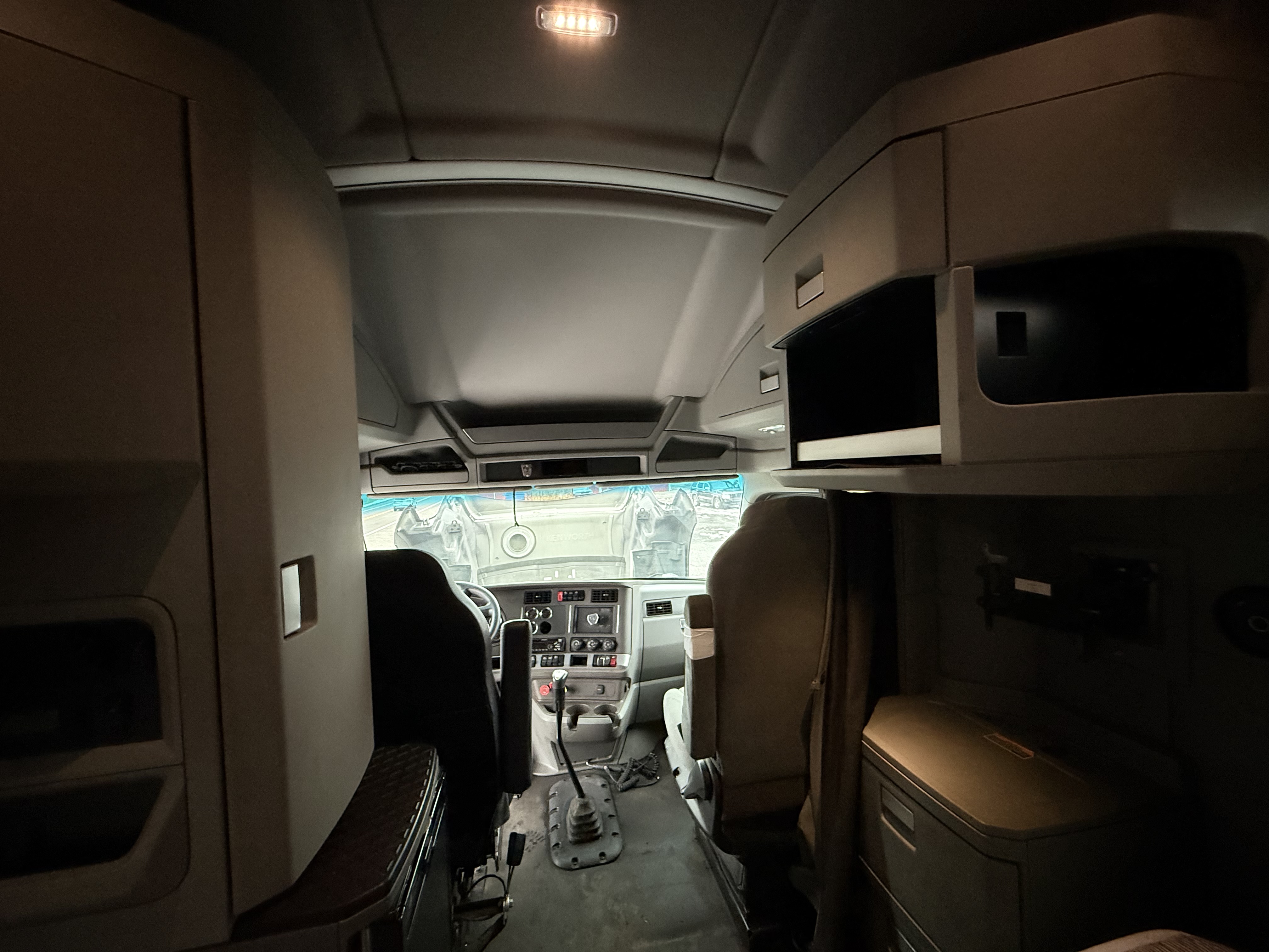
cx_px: 634
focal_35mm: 14
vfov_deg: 85.7
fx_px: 513
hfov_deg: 102.1
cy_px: 476
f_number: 2.2
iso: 500
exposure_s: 1/60
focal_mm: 2.22
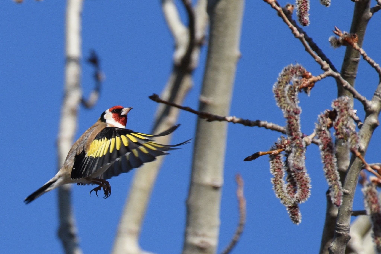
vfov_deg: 2.3
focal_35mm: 600
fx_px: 6353
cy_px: 127
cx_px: 190
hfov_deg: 3.4
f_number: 8
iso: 1000
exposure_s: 1/2500
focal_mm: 600
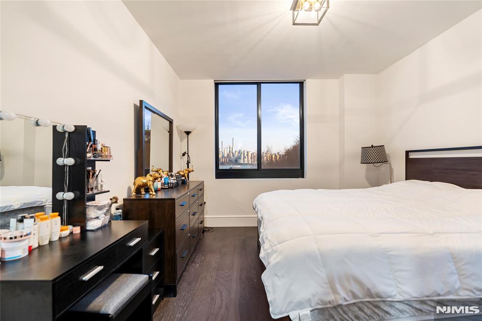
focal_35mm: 16
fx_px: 214
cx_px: 241
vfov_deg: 73.7
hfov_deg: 96.8
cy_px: 160
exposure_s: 1/2.5
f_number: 2.8
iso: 100
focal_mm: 16
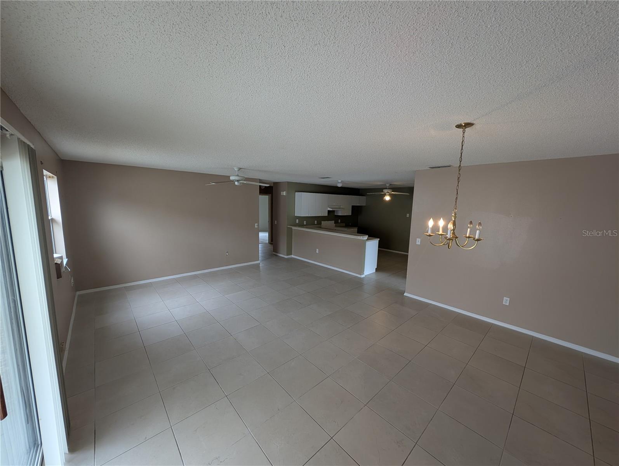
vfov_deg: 94.6
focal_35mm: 12
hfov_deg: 110.5
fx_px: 215
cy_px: 233
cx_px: 310
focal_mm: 2.23
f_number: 1.95
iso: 48
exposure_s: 1/60
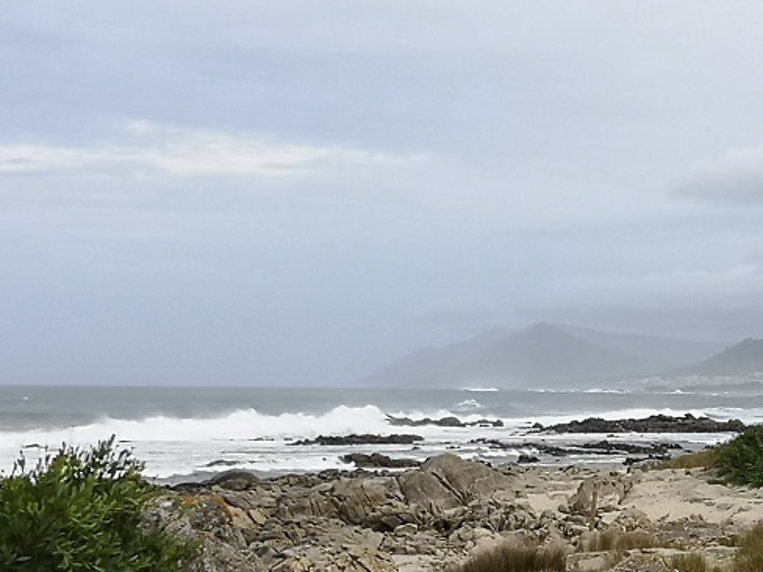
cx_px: 521
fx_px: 2711
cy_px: 416
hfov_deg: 16.0
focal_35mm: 123
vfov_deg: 12.0
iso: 50
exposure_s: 1/2128
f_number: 1.8
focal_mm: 3.95
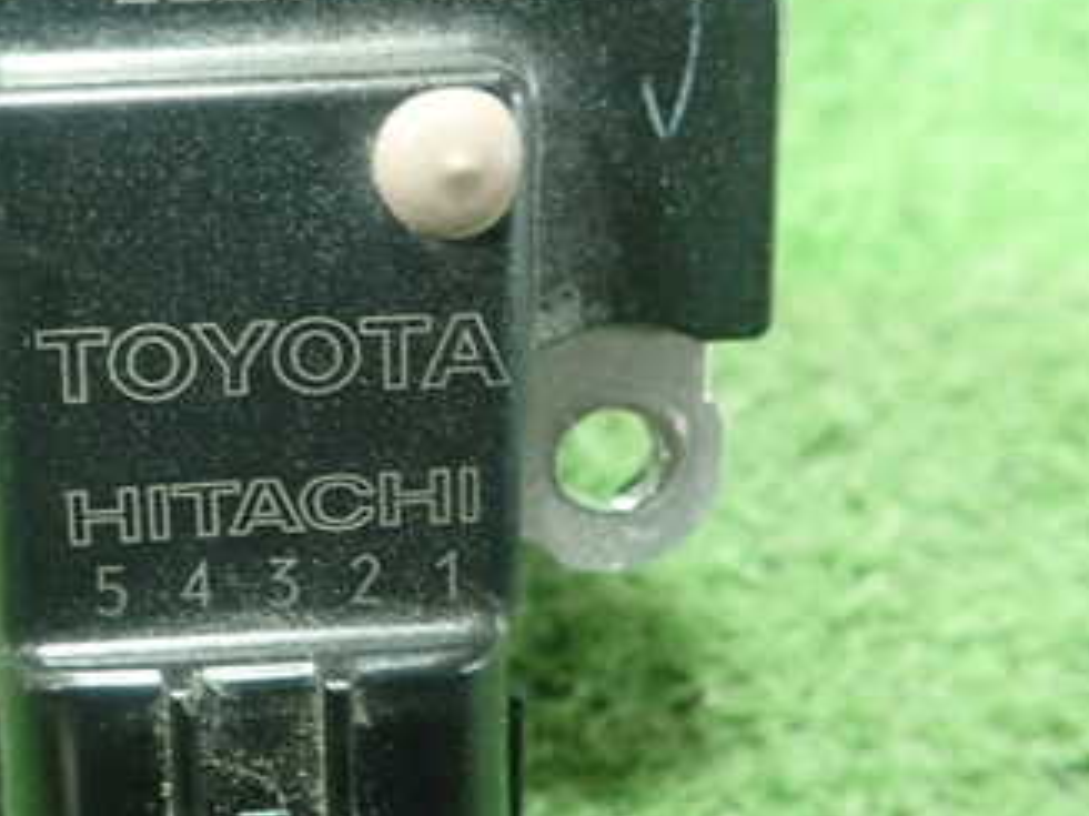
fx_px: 1730
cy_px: 300
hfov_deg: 33.8
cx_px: 193
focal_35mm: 55
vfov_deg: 26.4
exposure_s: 1/80
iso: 800
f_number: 2.3
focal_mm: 5.5
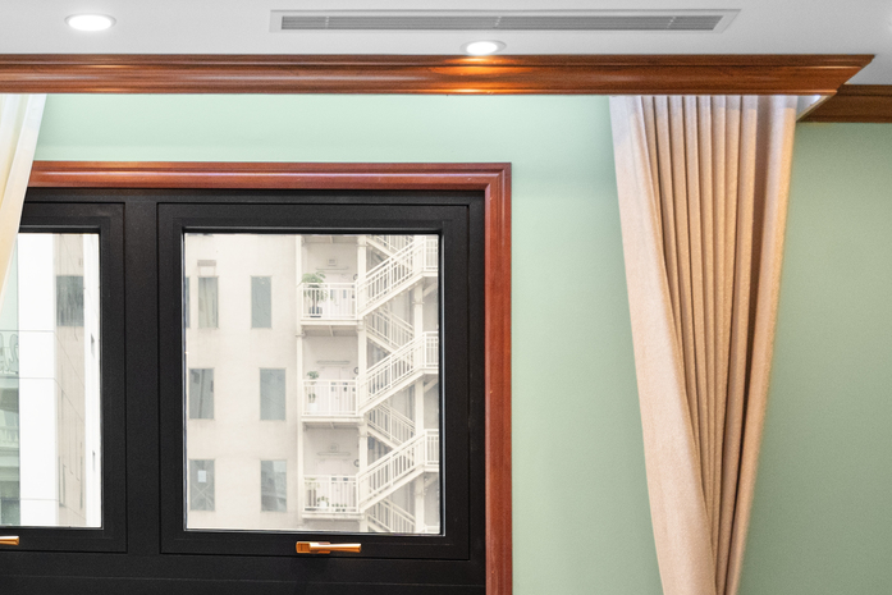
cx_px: 151
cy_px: 580
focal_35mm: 71
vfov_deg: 18.7
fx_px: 1759
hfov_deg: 27.7
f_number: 4
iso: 1000
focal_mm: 33
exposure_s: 1/250
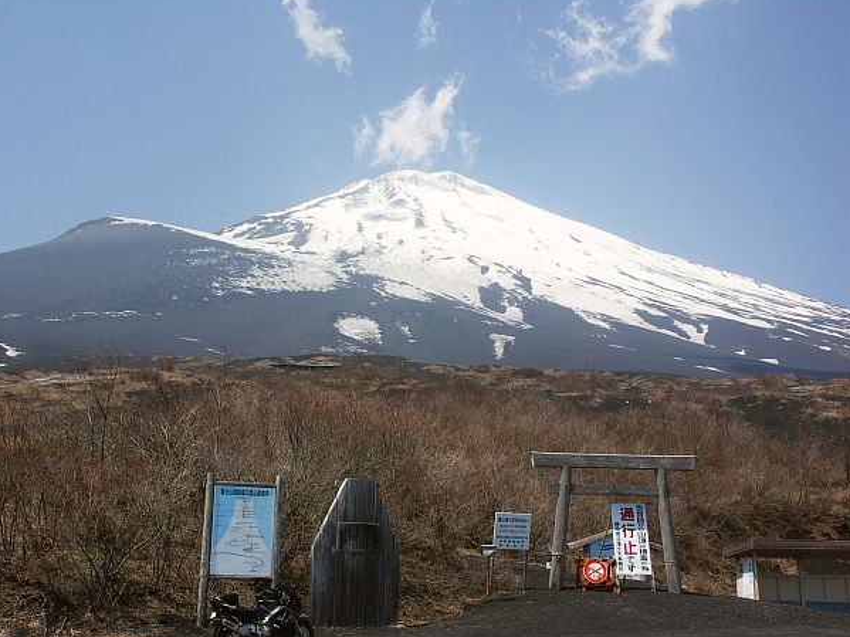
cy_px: 333
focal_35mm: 47
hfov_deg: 40.4
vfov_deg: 30.9
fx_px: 1154
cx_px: 402
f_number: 11
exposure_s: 1/100
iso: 50
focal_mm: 11.4
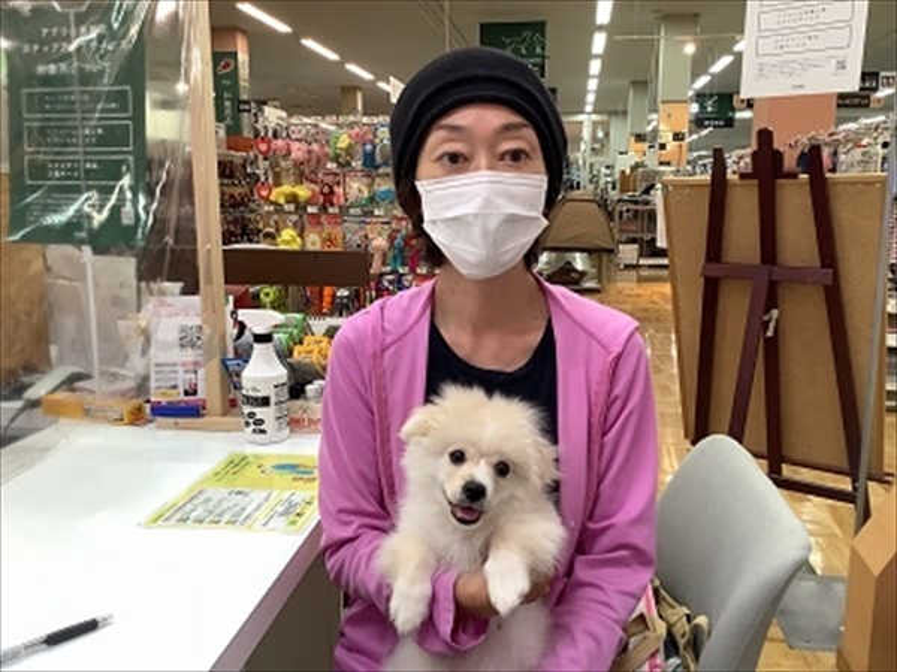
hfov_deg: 58.4
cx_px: 448
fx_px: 803
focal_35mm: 31
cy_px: 336
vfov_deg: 45.4
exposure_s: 1/50
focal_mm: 3.3
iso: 80
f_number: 2.4
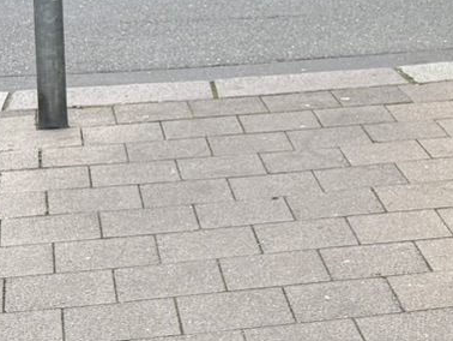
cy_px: -90
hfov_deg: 14.5
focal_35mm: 130
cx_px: 580
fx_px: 1702
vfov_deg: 11.2
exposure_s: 1/421
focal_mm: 6.76
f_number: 1.78
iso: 100
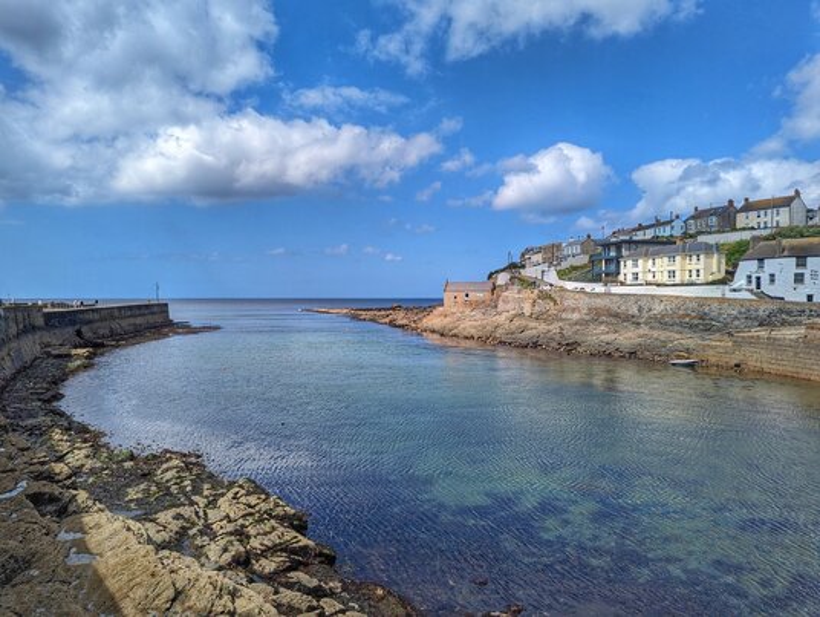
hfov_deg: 71.5
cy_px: 308
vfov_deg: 56.9
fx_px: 569
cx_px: 410
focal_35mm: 24
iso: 45
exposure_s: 1/2695
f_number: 1.85
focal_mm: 6.81
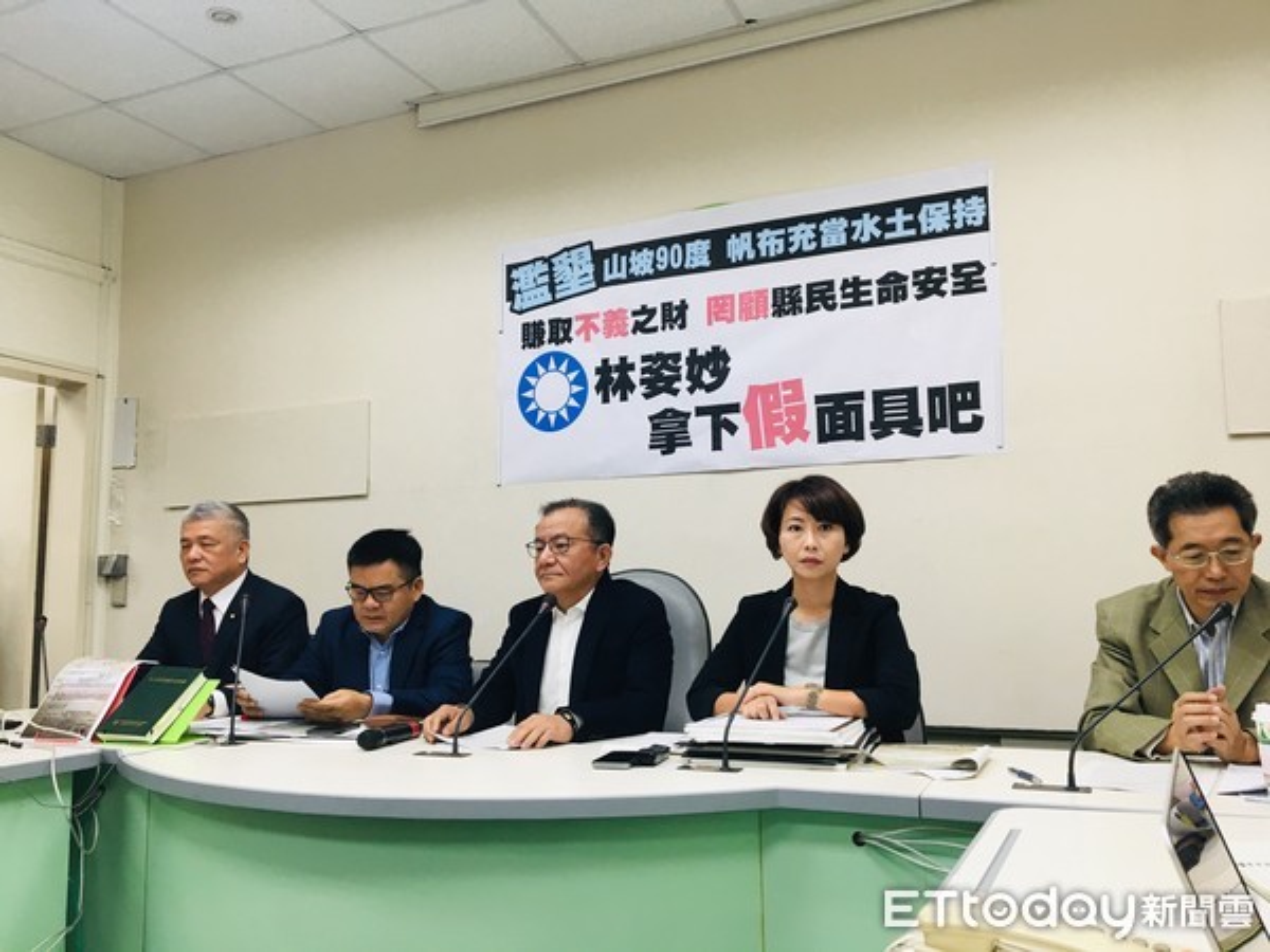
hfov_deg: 61.7
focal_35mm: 29
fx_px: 1064
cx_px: 635
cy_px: 476
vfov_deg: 48.2
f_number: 2.2
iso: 32
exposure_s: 1/30
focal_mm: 4.15
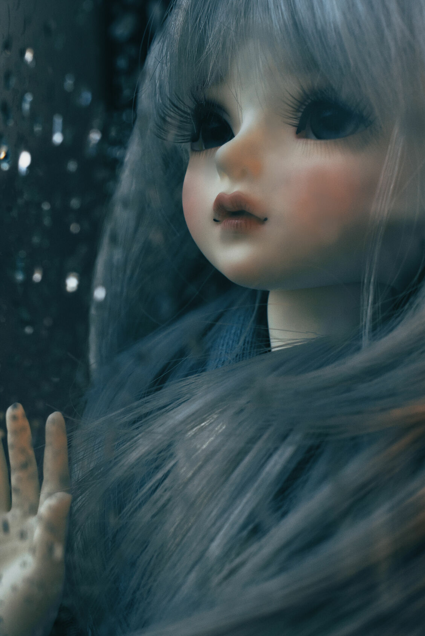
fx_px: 1008
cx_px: 202
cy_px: 383
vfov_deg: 34.9
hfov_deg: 23.8
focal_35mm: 57
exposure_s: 1/40
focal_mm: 40
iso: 500
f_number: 10
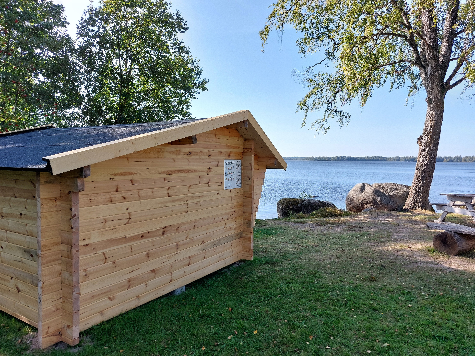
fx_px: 343
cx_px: 238
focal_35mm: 25
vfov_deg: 54.9
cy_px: 178
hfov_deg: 69.4
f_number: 1.8
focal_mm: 5.23
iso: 25
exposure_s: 1/372
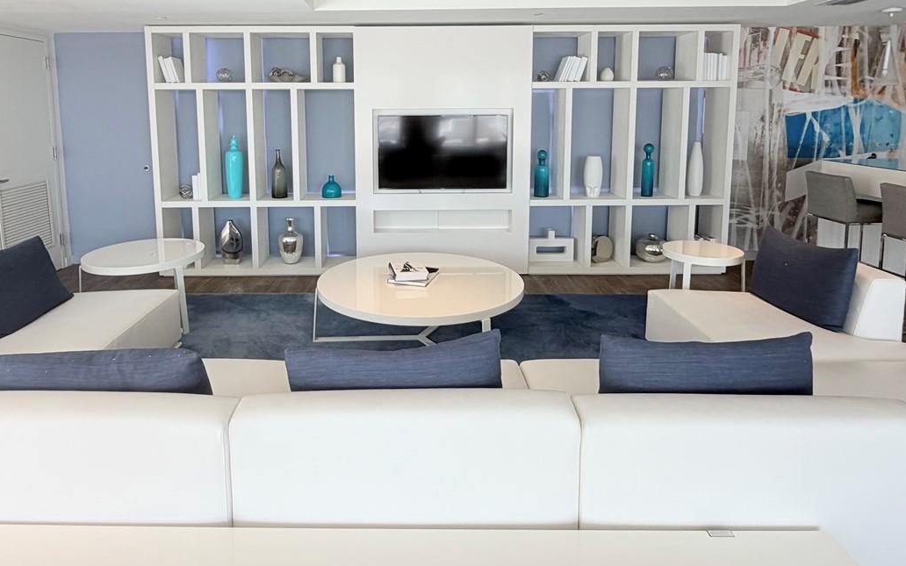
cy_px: 168
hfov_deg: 77.0
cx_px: 411
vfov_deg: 51.5
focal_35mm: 23
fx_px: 568
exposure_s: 1/121
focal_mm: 2.22
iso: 80
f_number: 2.2
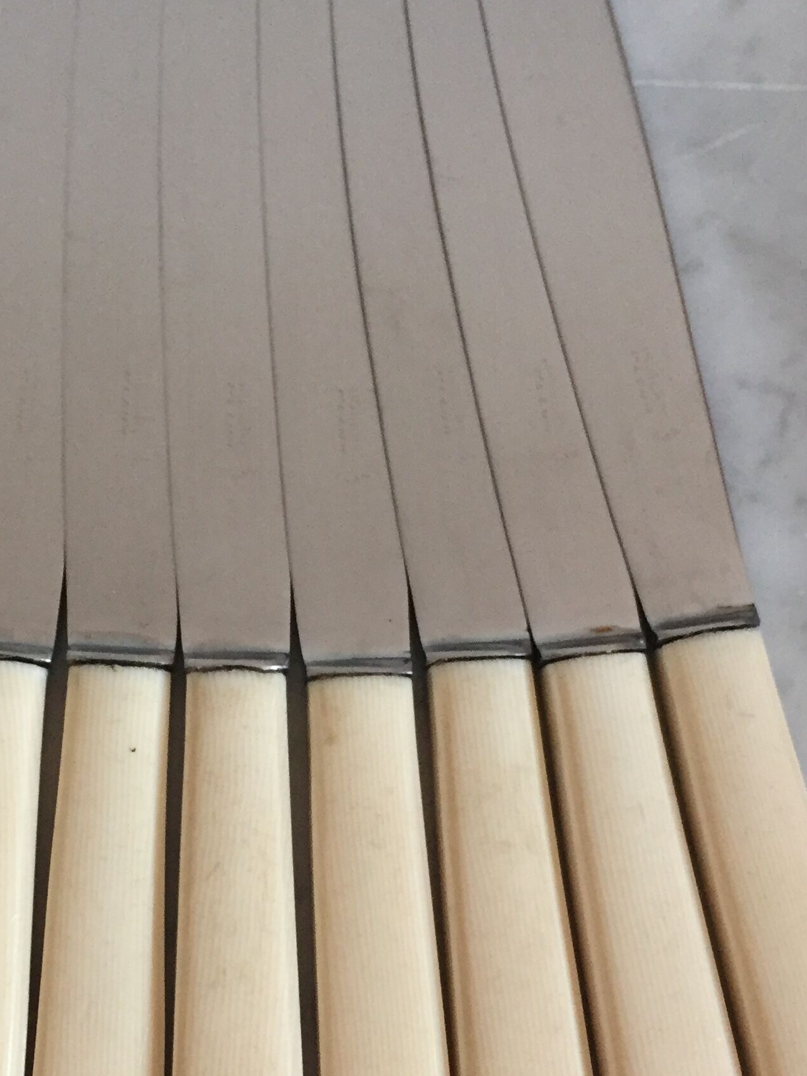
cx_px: 254
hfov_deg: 25.9
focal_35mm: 56
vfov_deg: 34.2
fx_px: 1740
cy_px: 649
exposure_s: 1/33
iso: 160
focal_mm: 4.15
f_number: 2.2
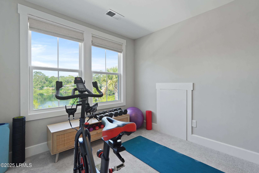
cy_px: 86
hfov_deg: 96.7
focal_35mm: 16
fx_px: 115
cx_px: 130
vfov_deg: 73.8
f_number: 9
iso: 320
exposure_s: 1/5
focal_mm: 16
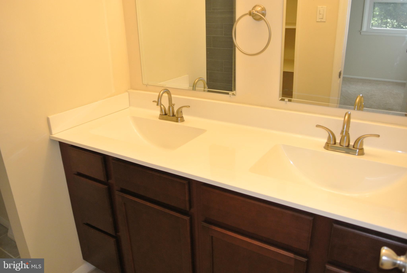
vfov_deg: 45.1
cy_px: 136
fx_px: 328
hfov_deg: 63.6
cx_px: 204
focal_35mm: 29
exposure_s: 1/60
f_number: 3.5
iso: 400
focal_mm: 11
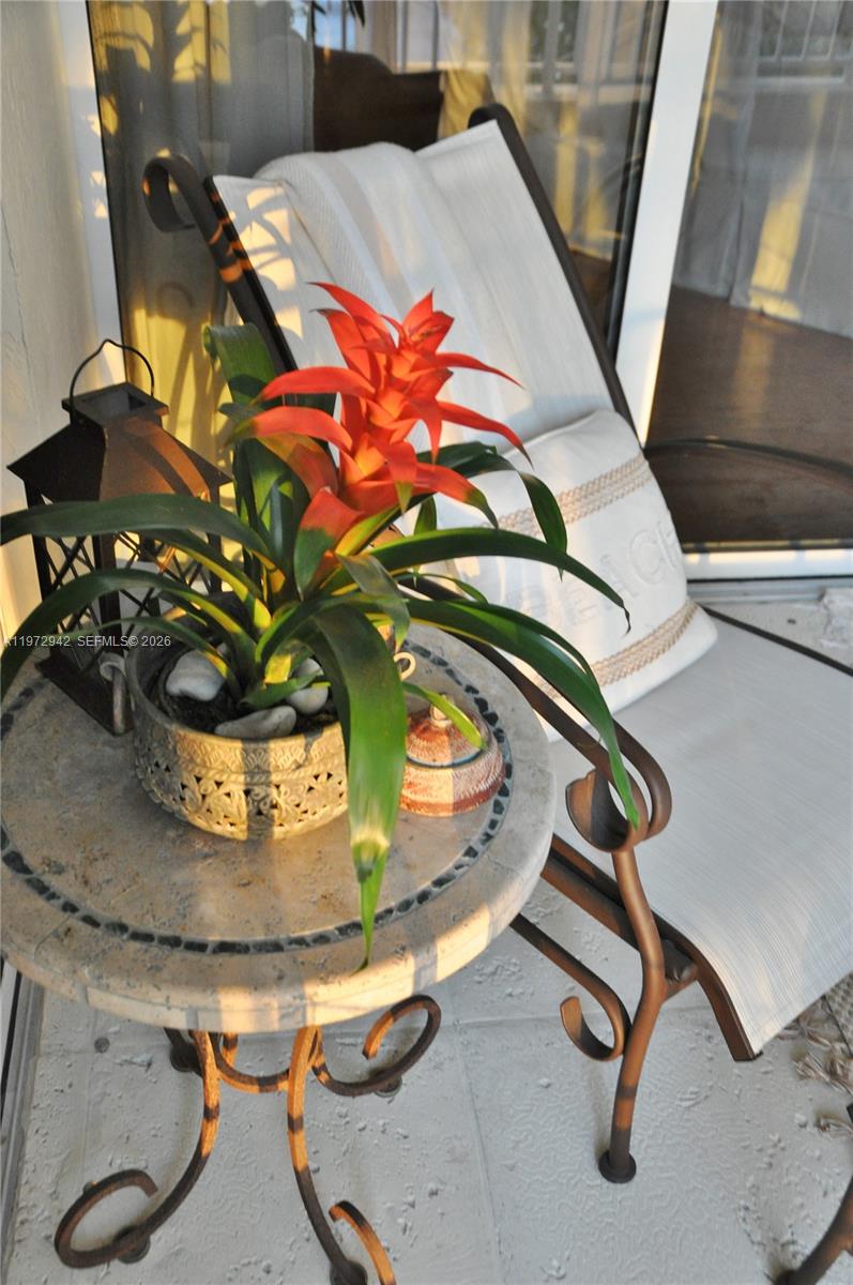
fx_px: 1336
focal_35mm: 38
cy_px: 642
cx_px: 426
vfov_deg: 51.3
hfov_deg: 35.4
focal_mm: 25
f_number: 4
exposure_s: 1/40
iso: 800
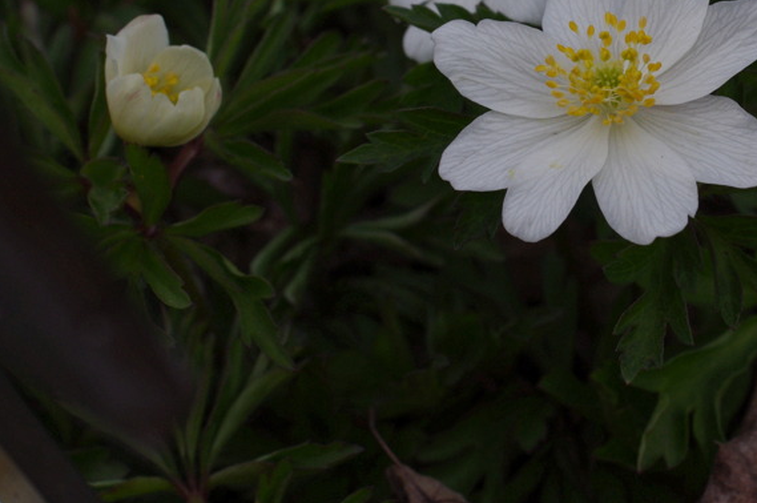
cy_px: 85
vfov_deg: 10.1
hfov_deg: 15.0
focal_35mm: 135
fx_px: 2835
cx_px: 676
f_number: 10
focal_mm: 50
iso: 400
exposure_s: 1/500
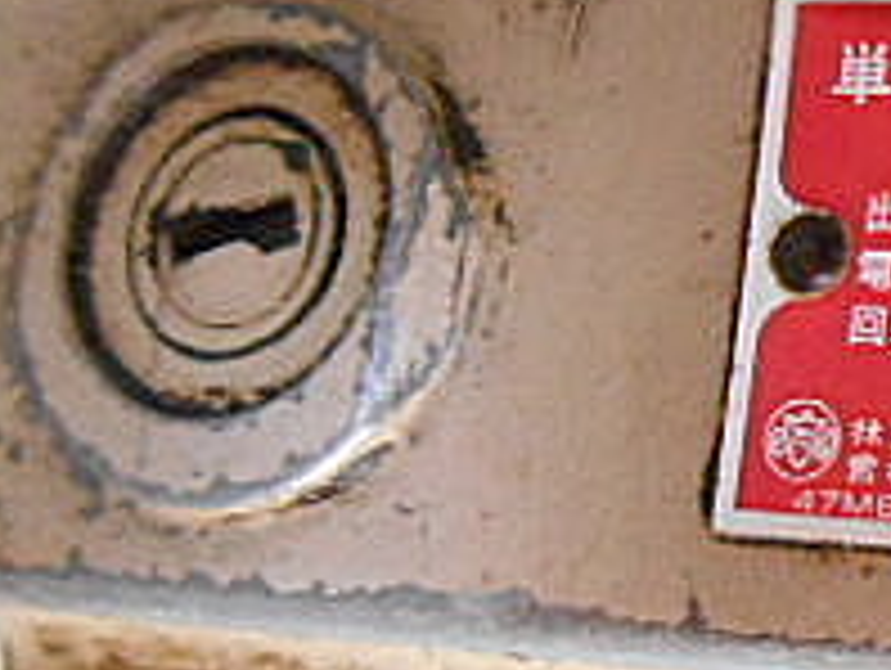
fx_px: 2165
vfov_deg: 17.6
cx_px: 1274
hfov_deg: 20.4
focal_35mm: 84
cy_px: 400
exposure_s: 1/20
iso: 800
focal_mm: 4.7
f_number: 3.4
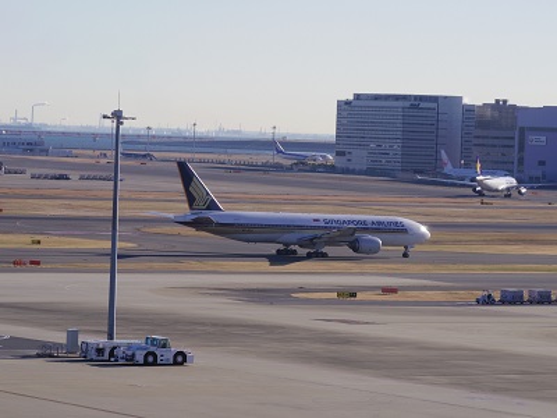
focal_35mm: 207
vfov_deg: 7.2
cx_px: 278
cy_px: 209
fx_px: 3331
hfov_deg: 9.6
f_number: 8
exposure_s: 1/200
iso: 100
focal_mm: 45
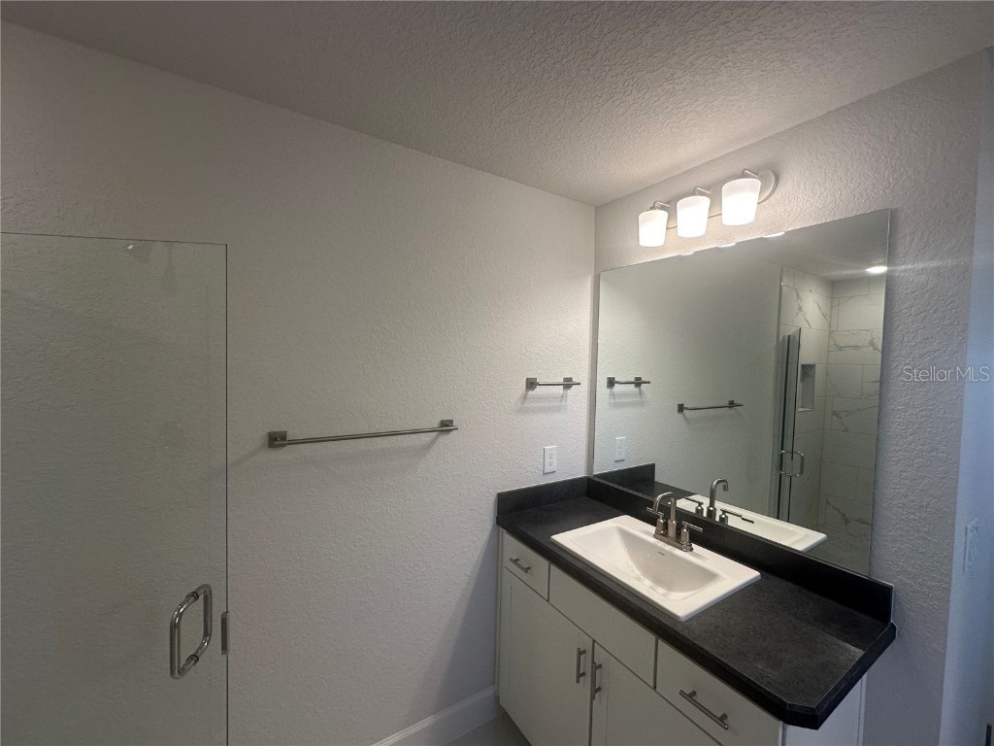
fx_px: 402
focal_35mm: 14
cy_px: 373
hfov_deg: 102.1
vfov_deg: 85.7
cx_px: 497
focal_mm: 2.22
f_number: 2.2
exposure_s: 1/120
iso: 100
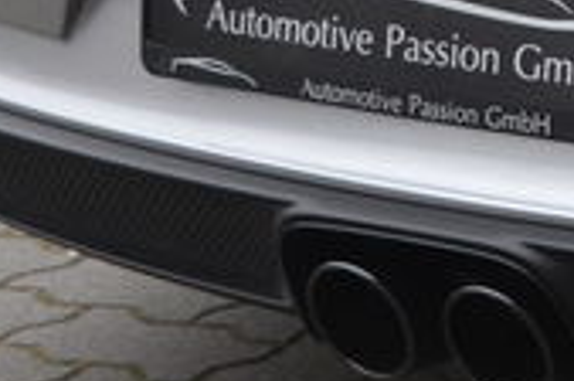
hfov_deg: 6.7
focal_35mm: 291
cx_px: 1396
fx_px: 4631
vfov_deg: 4.7
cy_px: -296
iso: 800
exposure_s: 1/40
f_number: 4.8
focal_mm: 32
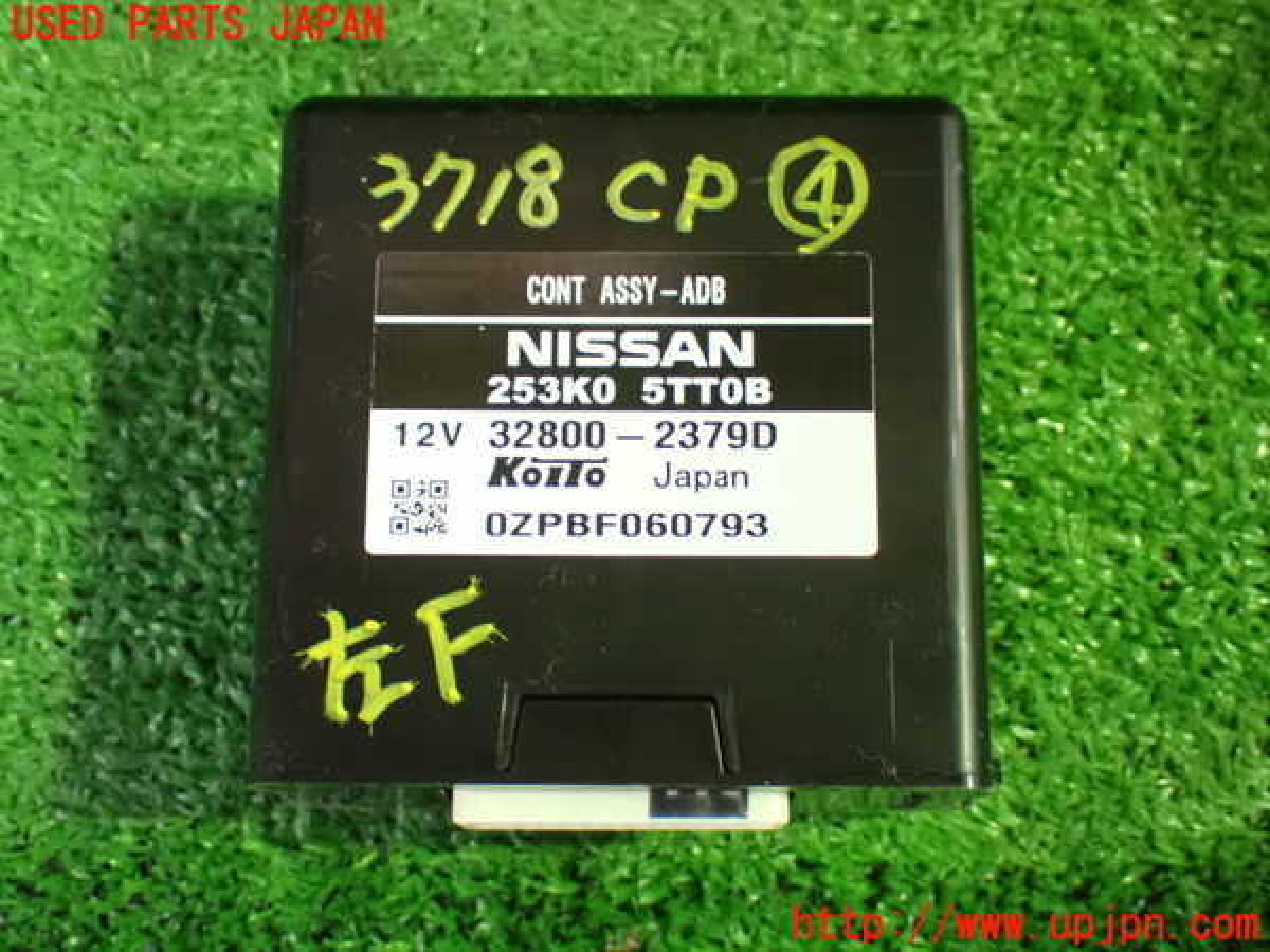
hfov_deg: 38.2
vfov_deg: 29.1
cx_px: 635
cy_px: 476
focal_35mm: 50
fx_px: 1834
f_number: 3.2
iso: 1600
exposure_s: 1/50
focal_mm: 9.01
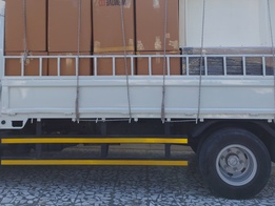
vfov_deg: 33.5
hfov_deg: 44.8
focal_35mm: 42
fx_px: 334
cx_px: 132
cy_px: 46
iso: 25
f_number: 1.8
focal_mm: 5.23
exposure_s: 1/510
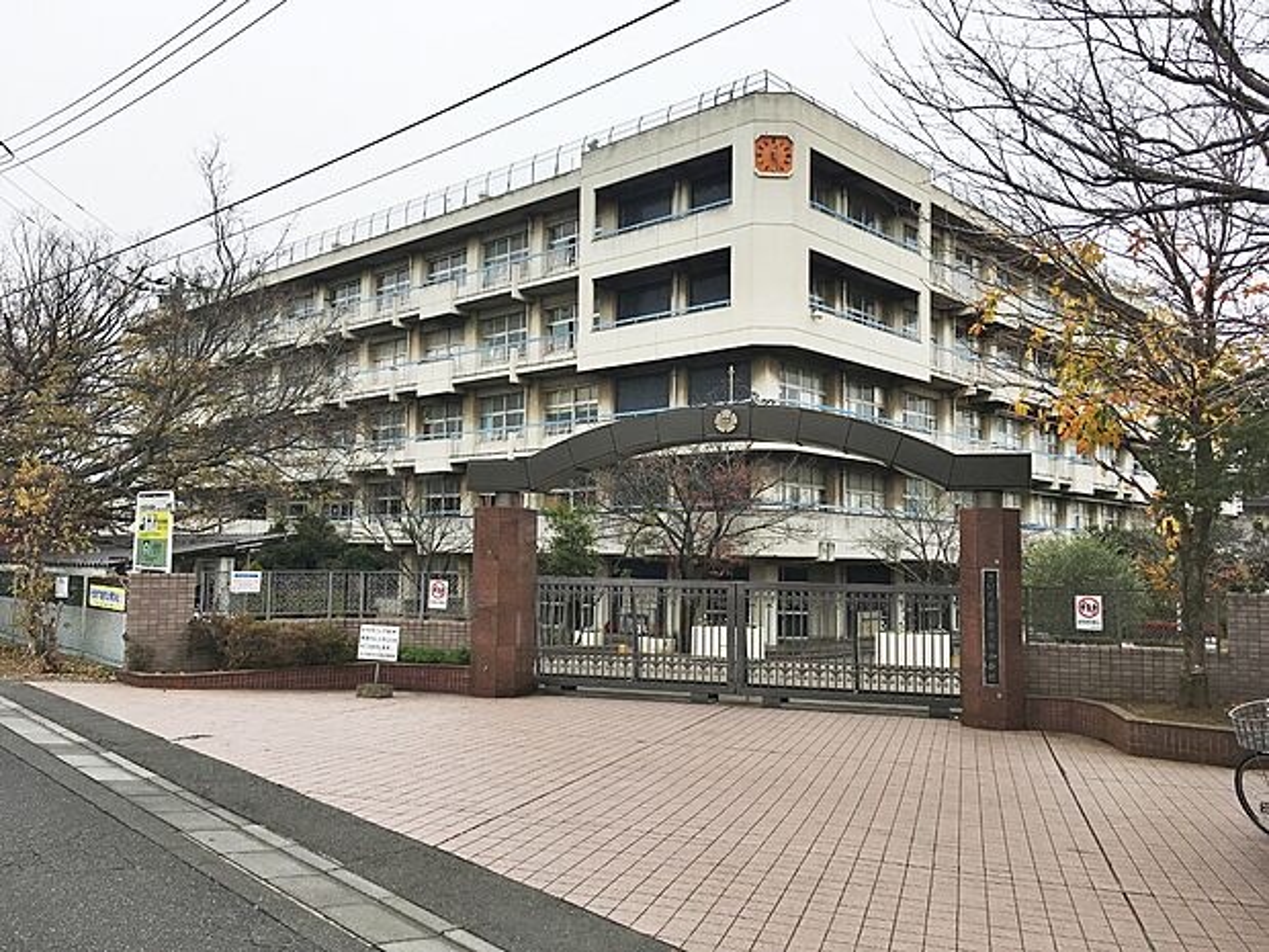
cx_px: 634
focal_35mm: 29
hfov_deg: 61.7
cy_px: 476
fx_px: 1063
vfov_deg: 48.2
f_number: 2.2
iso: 25
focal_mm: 4.15
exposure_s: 1/938
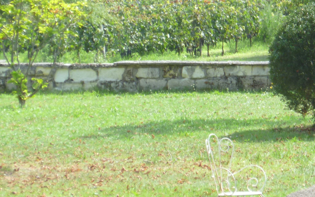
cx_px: 270
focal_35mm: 406
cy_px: 10
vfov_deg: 3.2
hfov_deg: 5.2
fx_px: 3486
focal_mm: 28.7
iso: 100
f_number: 5.3
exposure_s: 1/80
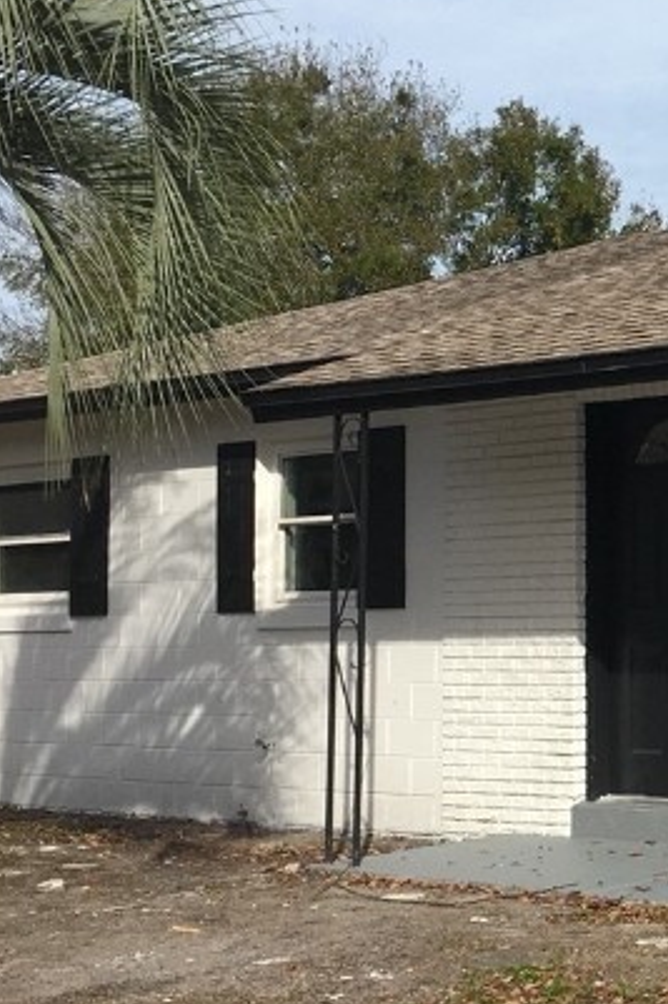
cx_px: 993
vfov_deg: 26.3
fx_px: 2145
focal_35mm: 77
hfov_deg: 16.2
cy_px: 403
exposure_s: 1/1709
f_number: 2.2
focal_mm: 4.15
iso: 25
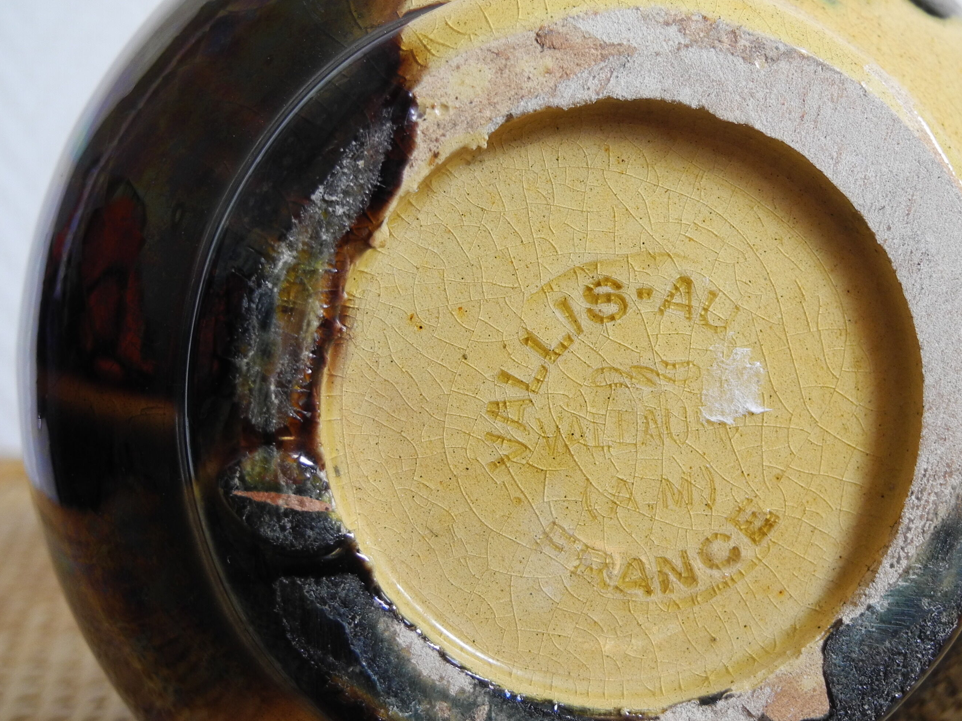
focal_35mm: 39
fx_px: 1084
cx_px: 619
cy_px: 416
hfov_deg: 47.3
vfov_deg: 36.7
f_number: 2.8
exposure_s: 1/30
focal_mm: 6
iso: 136
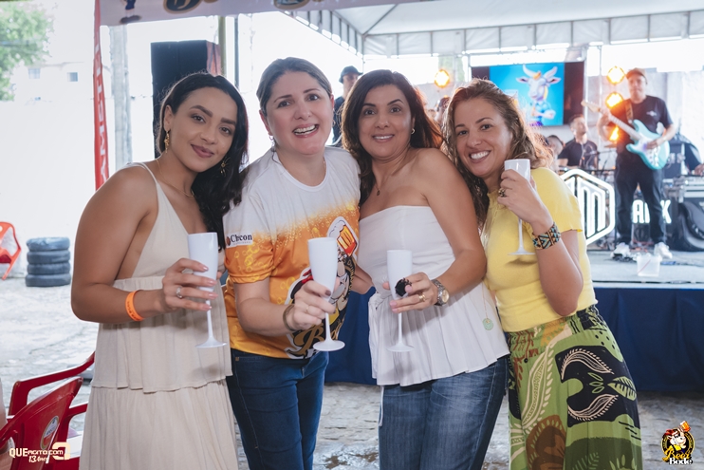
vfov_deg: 36.9
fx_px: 704
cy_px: 235
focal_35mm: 36
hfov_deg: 53.1
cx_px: 352
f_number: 2.5
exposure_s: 1/320
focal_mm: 24
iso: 1600
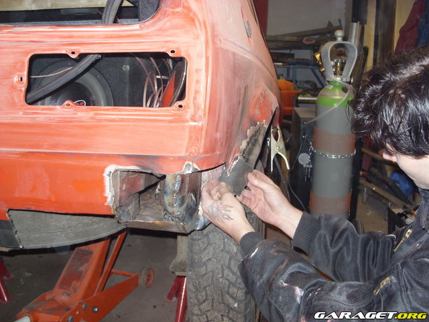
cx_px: 214
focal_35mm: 38
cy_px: 161
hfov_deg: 49.0
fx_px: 471
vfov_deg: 37.7
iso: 100
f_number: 2.8
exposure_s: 1/30
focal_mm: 6.3
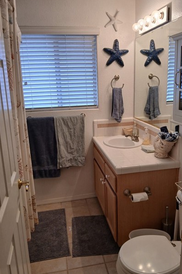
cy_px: 140
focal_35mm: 29
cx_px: 103
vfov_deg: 63.7
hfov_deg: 44.9
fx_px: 220
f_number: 1.8
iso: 80
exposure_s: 1/60
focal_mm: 3.98
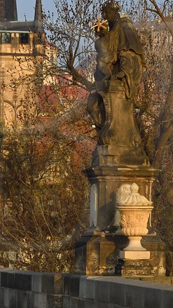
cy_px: 138
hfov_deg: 4.5
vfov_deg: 8.1
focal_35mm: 267
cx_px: 136
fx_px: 2177
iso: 400
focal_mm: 70
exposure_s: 1/160
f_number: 13
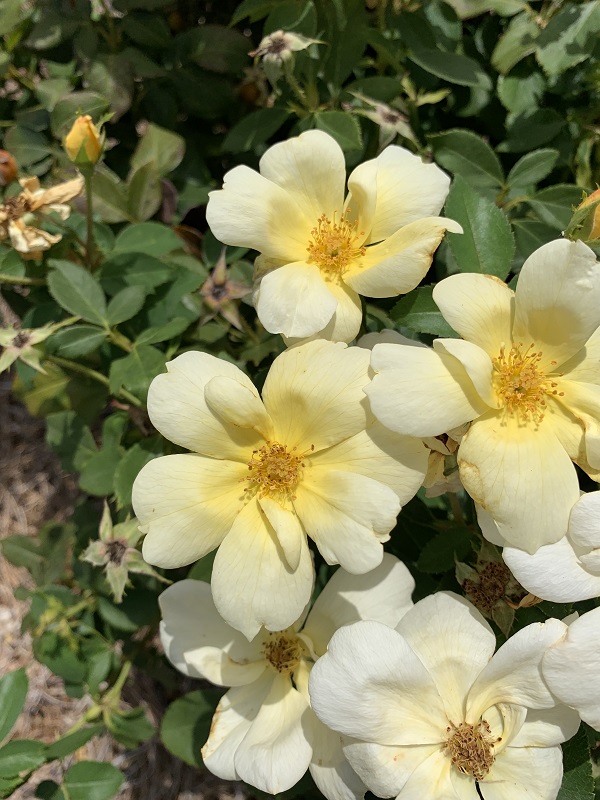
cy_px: 400
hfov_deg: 53.1
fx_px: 601
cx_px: 300
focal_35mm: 26
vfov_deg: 67.3
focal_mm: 4.25
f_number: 1.8
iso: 25
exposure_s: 1/5714
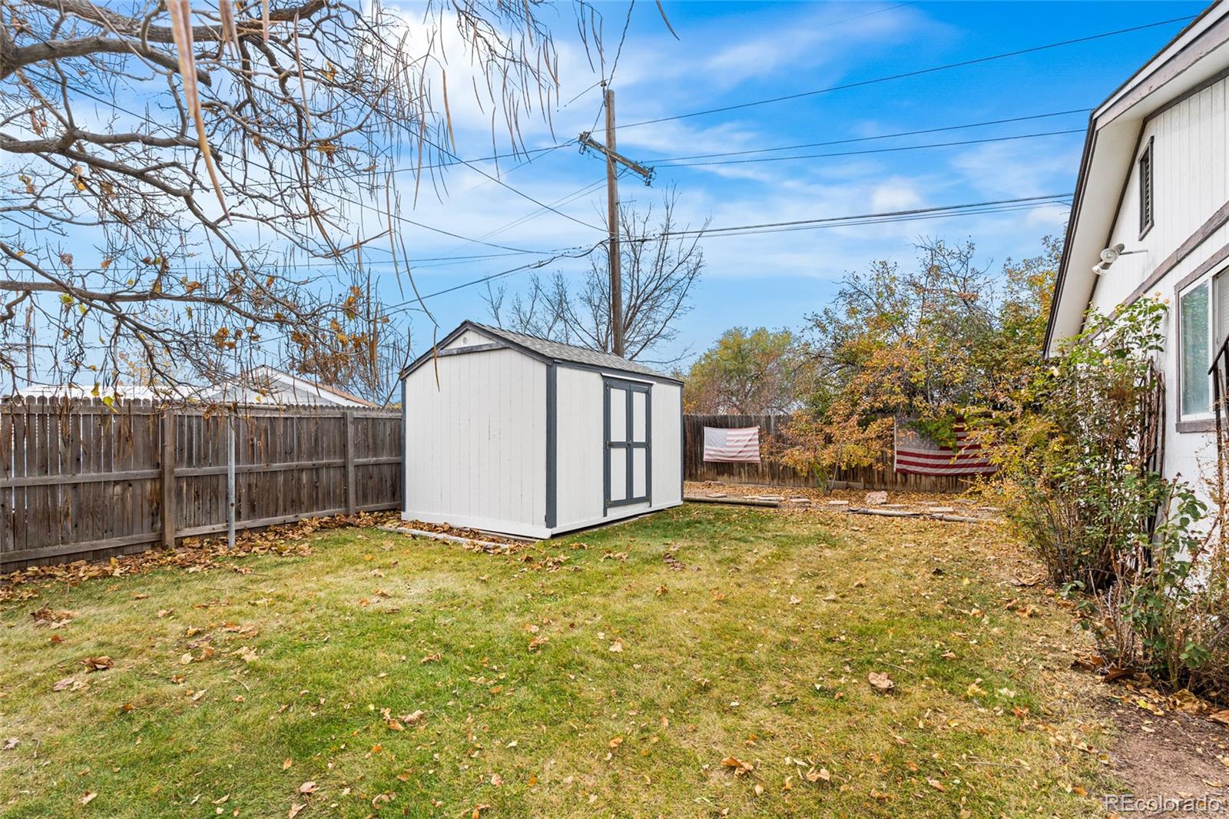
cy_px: 410
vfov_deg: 72.0
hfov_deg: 95.0
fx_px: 563
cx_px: 614
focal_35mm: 16
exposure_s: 1/125
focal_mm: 16.5
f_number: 8
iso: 400
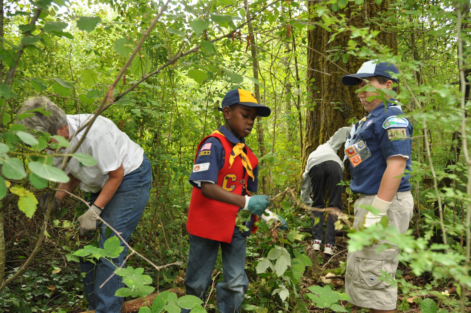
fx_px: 353
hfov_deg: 67.4
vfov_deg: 47.8
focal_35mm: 27
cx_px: 236
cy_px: 156
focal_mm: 18
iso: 400
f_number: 3.5
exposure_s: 1/80
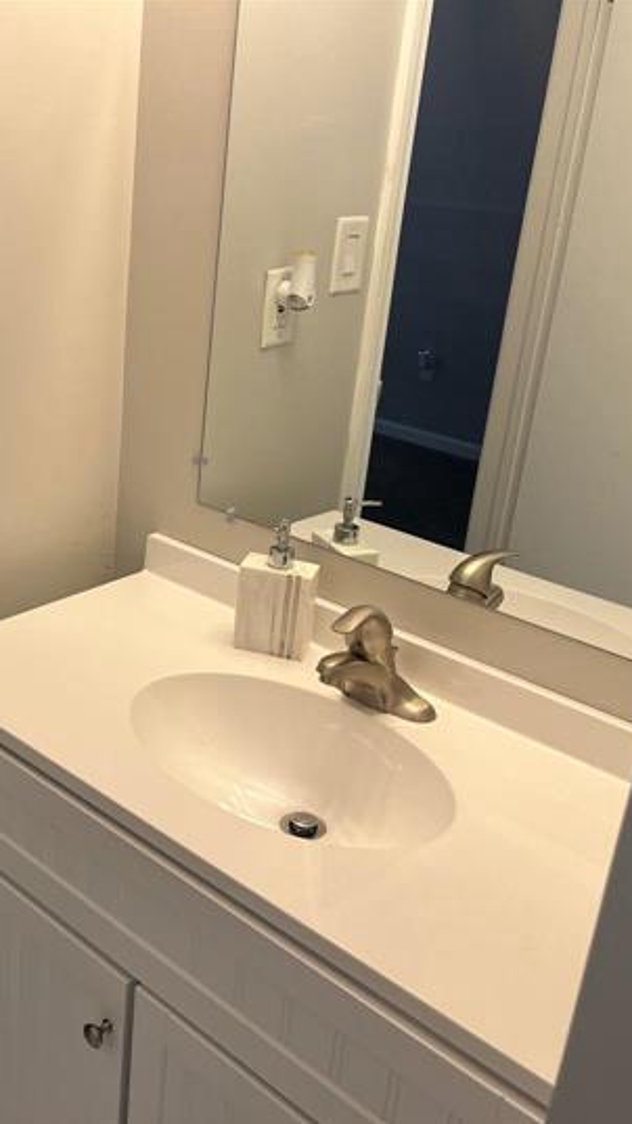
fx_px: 1132
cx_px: 100
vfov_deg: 52.8
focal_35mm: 38
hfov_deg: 30.2
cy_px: 561
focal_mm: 5.1
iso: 80
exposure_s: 1/60
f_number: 1.6
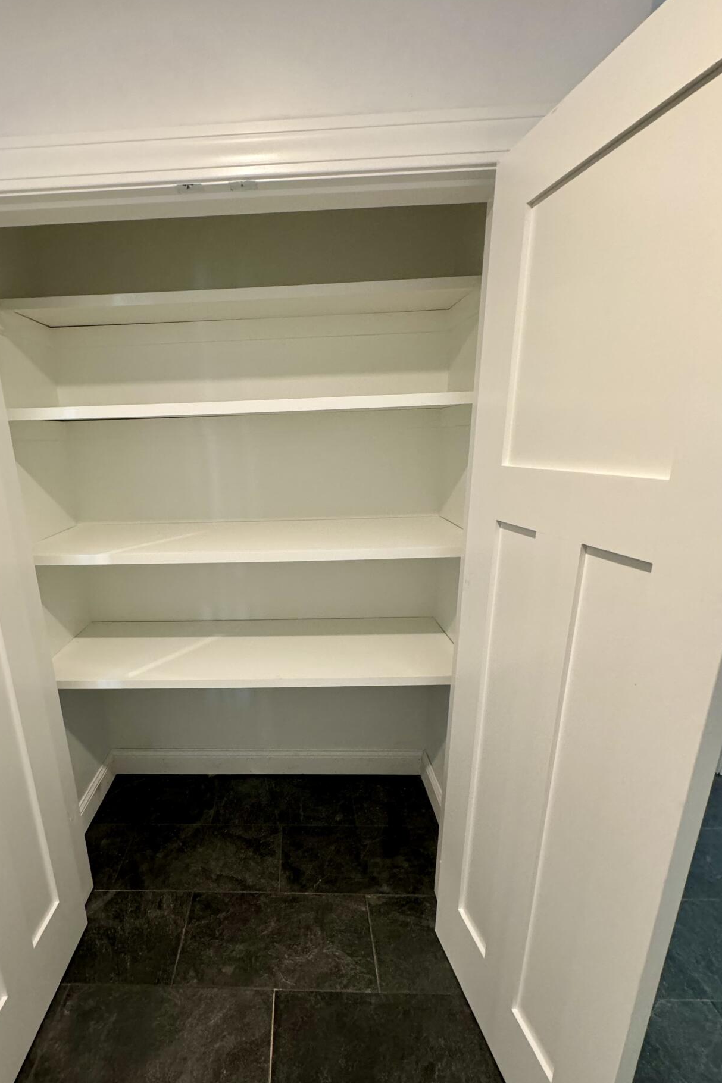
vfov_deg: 96.6
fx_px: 481
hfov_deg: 72.7
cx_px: 277
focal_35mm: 16
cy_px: 578
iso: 320
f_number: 2.2
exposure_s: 1/60
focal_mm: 2.22
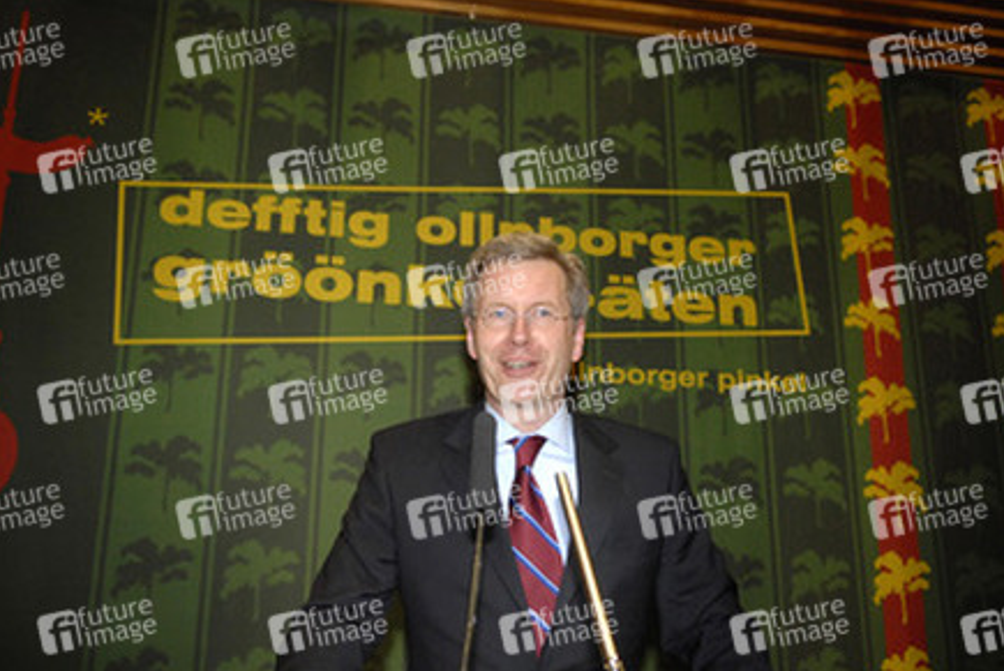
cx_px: 494
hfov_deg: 55.7
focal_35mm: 34
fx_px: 949
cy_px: 339
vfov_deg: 39.0
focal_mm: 22
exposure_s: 1/60
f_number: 3.2
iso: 800
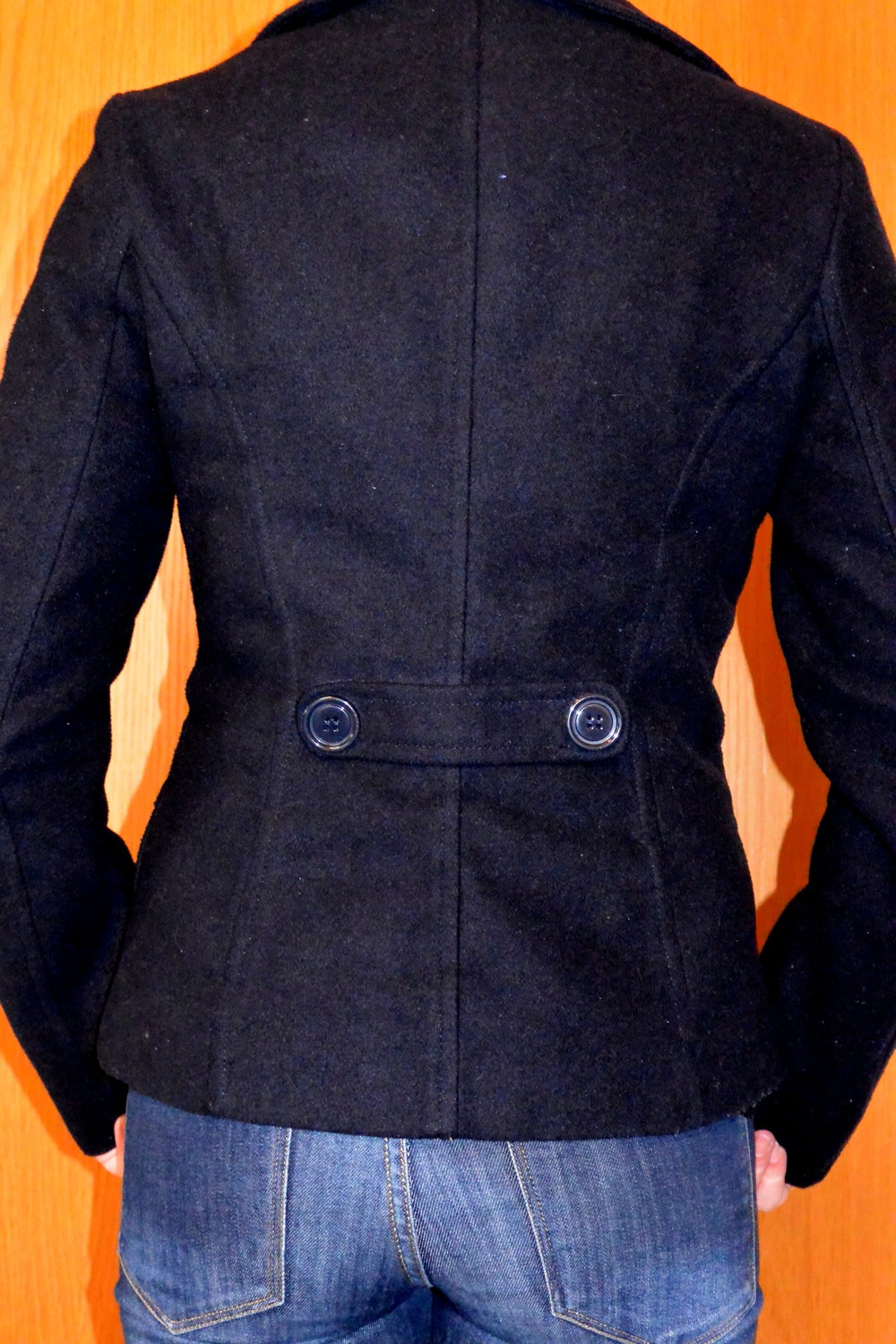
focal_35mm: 49
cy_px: 672
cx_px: 448
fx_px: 1829
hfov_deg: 27.5
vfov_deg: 40.3
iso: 3200
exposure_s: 1/15
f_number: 4.5
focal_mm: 18.2
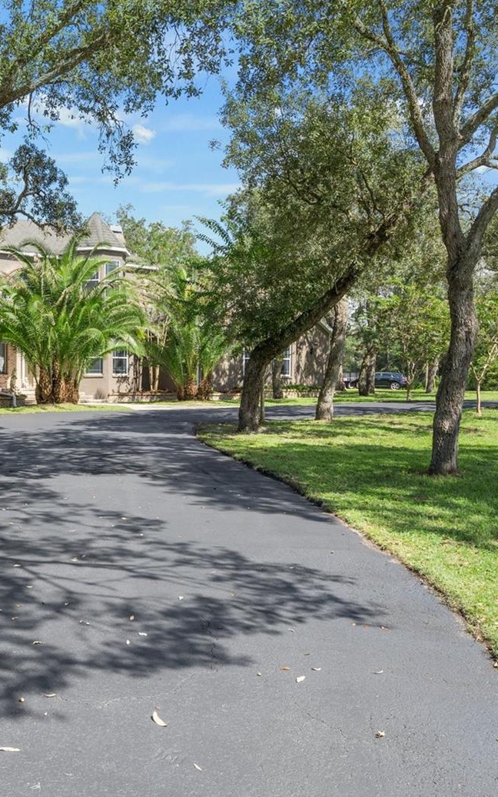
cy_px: 394
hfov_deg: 35.5
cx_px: 28
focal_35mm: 33
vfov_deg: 58.1
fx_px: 717
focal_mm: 21
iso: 320
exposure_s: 1/500
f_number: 8
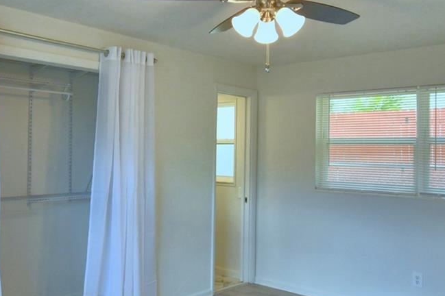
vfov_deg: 35.9
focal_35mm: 37
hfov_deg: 51.4
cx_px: 169
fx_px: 457
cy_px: 142
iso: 400
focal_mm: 10
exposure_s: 1/100
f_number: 4.5
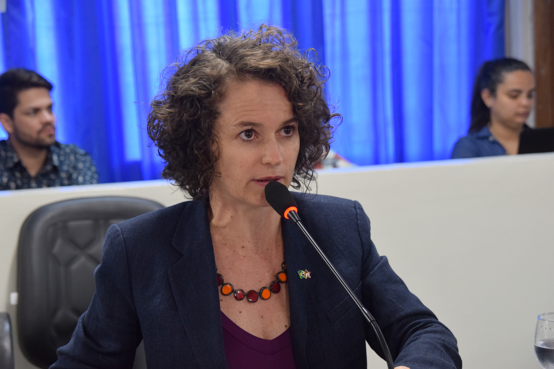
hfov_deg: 11.0
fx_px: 2885
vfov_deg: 7.3
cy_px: 184
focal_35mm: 188
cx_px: 277
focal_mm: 125
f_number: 5.6
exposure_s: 1/50
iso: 1600
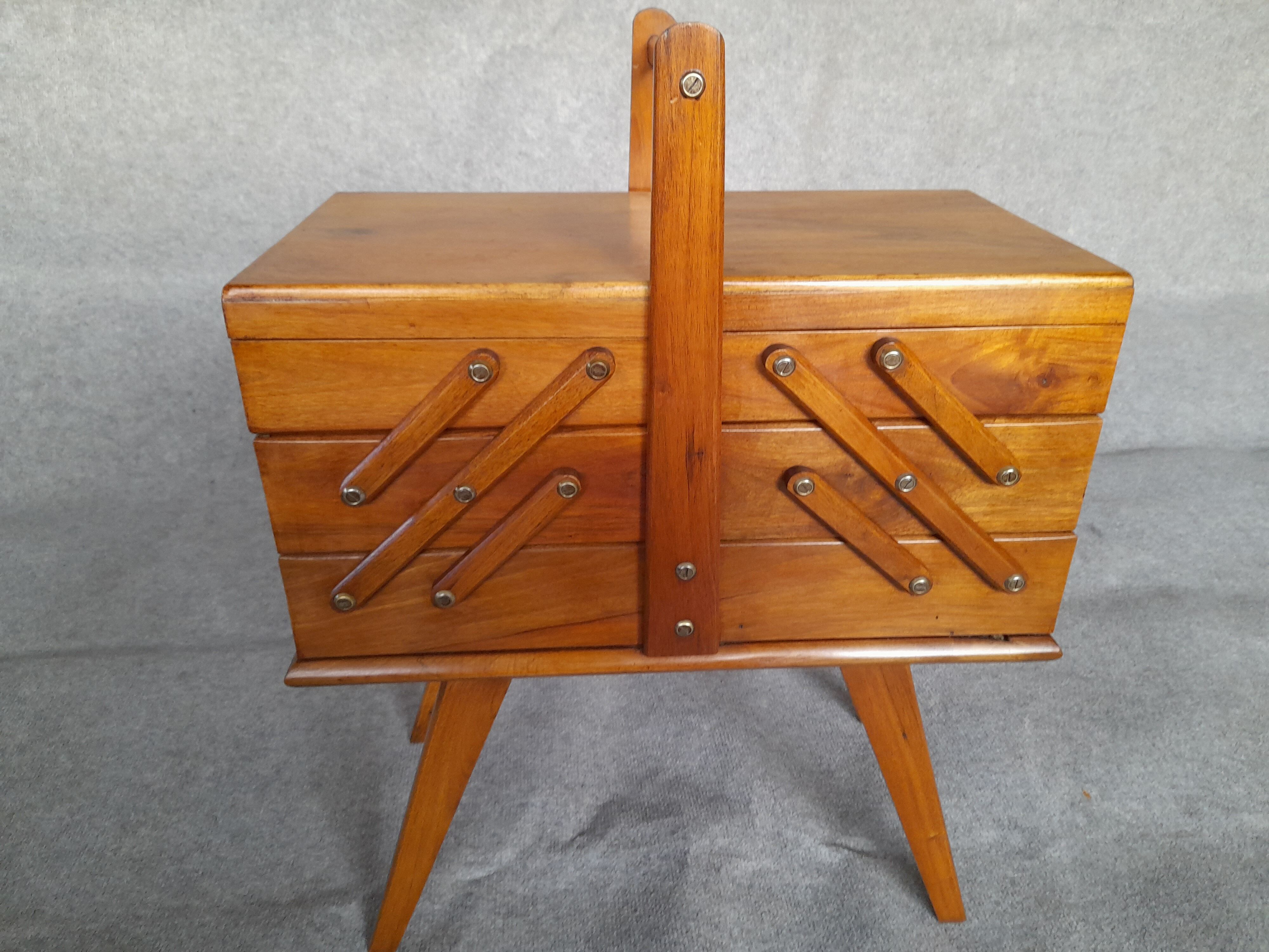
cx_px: 634
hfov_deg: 69.4
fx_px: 916
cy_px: 476
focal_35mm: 25
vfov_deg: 54.9
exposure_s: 1/60
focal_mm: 4.6
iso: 320
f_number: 2
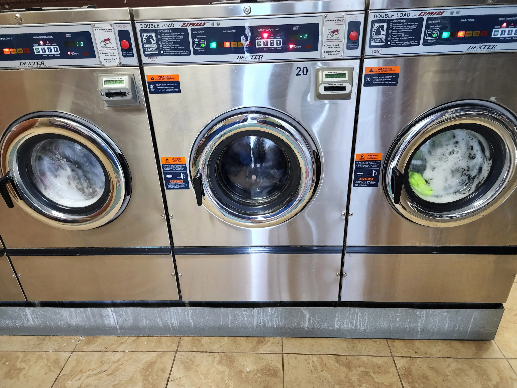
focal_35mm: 23
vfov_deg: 58.9
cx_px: 258
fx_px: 344
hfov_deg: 73.9
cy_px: 194
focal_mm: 6.4
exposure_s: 1/120
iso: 500
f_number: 1.8
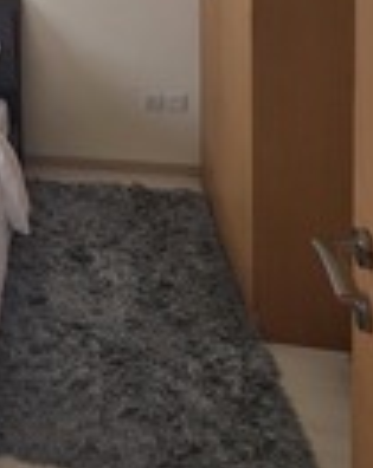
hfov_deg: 29.2
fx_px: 609
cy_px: -55
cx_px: -80
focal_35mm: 44
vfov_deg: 35.5
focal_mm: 2.2
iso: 80
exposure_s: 1/100
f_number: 1.9
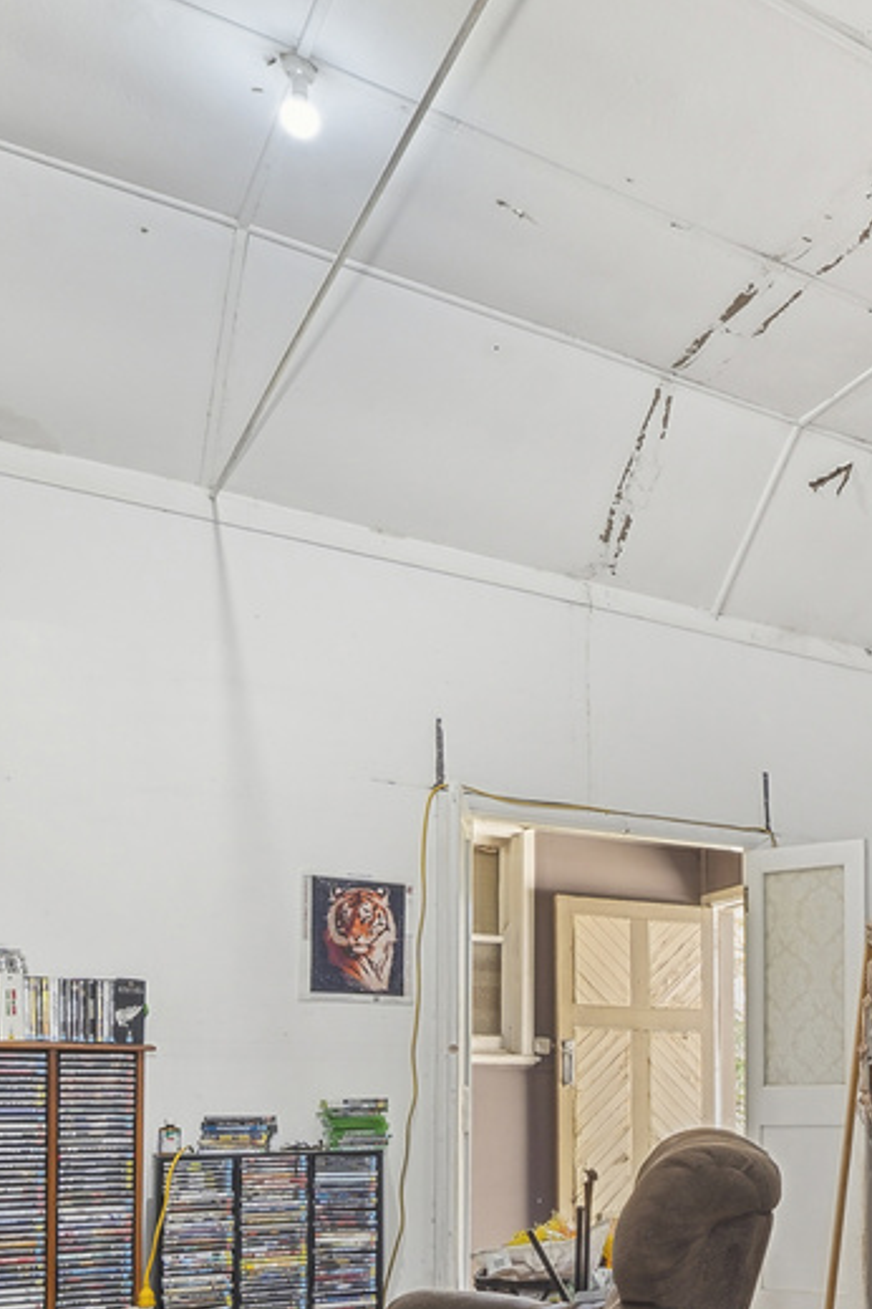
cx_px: 1053
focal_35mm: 37
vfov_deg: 48.4
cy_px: 1078
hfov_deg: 30.4
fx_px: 1344
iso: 320
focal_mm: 12
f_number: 9
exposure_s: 1/5
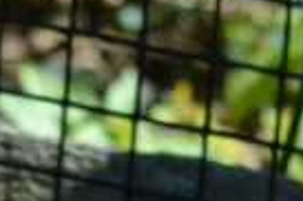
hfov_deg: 2.3
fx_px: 7515
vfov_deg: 1.5
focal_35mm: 894
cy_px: 574
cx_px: -49
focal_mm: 80
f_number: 8
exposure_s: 1/250
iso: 200
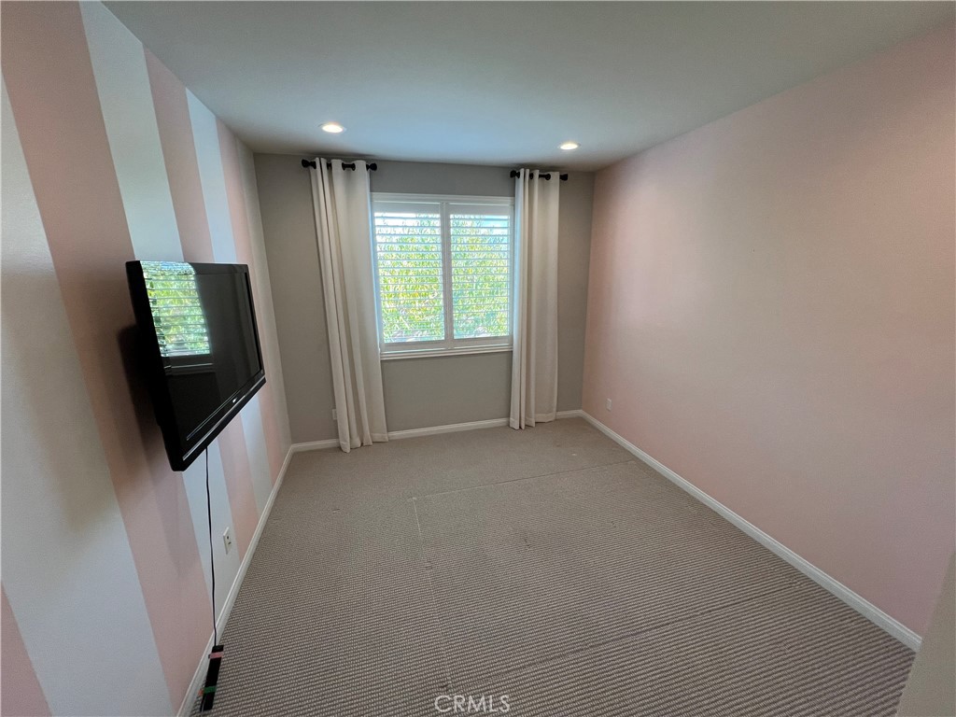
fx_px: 359
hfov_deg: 106.2
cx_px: 478
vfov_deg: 89.9
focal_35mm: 13
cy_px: 358
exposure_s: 1/120
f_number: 1.8
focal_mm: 1.57
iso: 125
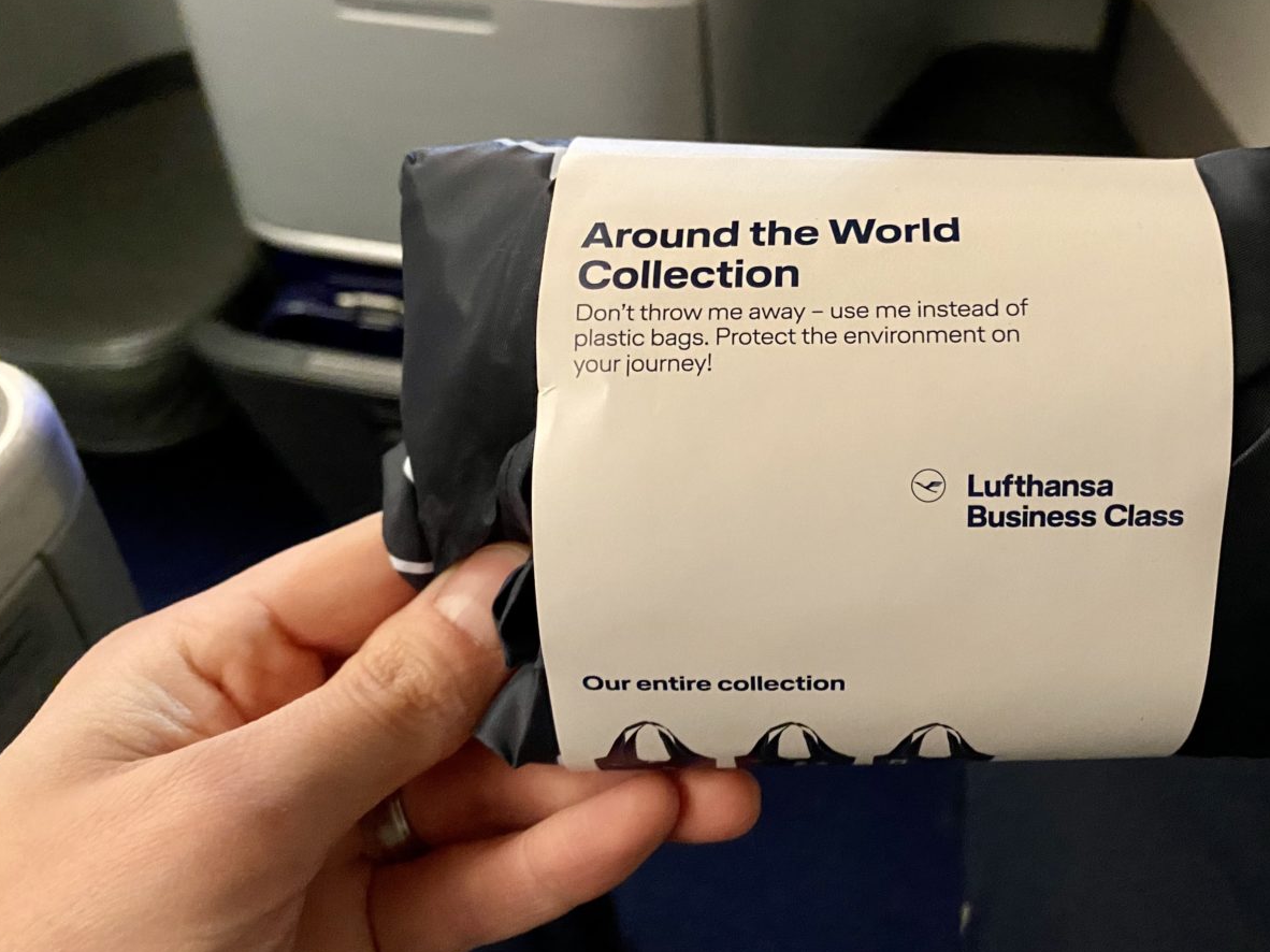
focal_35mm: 33
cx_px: 790
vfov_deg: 42.9
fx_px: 1210
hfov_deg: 54.8
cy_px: 419
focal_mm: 4.25
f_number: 1.8
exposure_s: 1/29
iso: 640
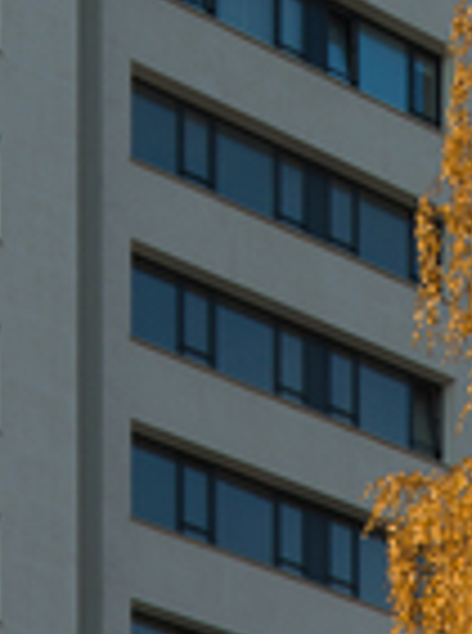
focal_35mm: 128
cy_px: 459
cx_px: -584
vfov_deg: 15.4
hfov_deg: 10.3
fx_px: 2338
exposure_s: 1/45
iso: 100
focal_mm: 24
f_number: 11
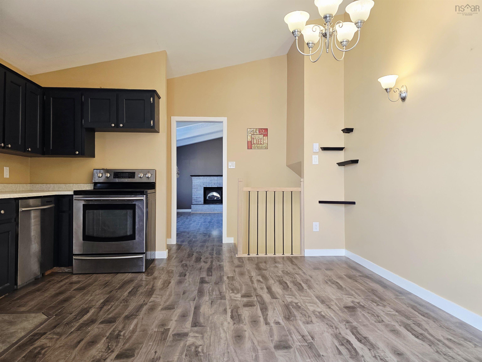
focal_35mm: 23
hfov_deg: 73.9
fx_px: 320
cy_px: 181
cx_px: 241
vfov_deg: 58.9
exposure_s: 1/120
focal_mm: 6.3
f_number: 1.7
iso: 100
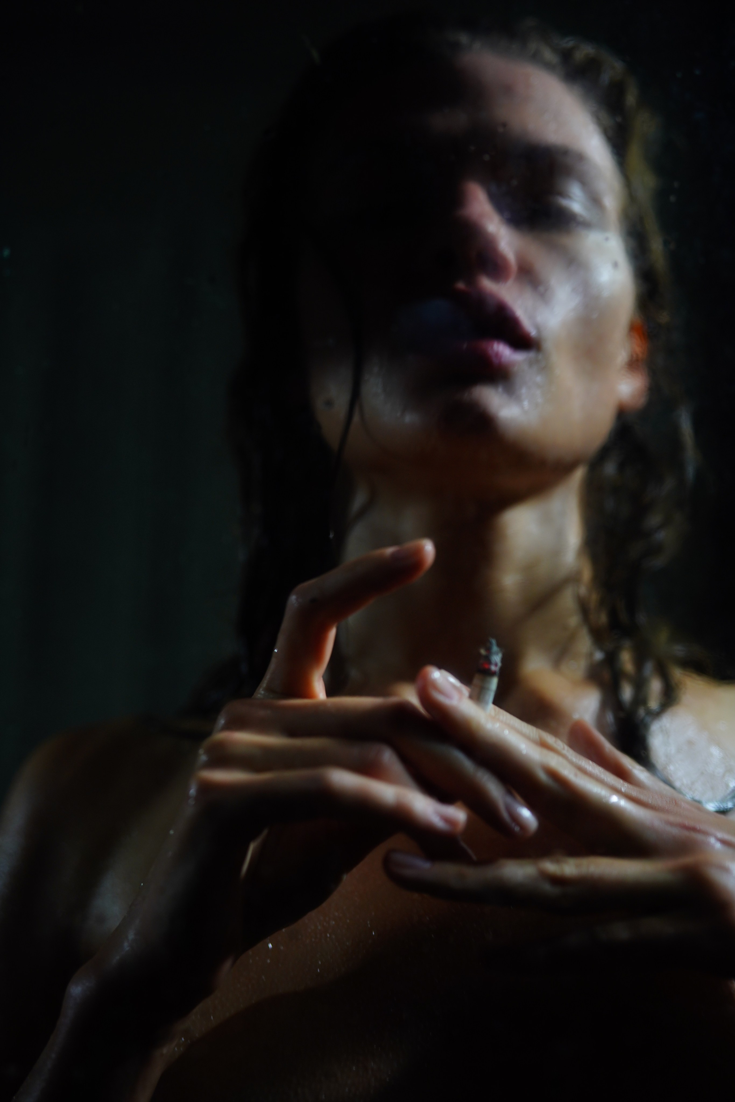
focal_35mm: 50
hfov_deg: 27.0
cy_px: 551
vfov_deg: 39.6
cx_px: 368
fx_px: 1531
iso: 250
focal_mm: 50
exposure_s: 1/10
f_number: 2
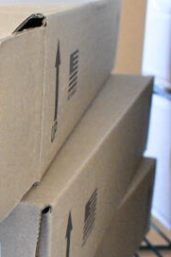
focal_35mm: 91
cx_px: -115
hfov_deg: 13.8
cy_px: 212
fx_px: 647
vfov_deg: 22.0
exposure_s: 1/125
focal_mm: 18
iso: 6400
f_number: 5.6
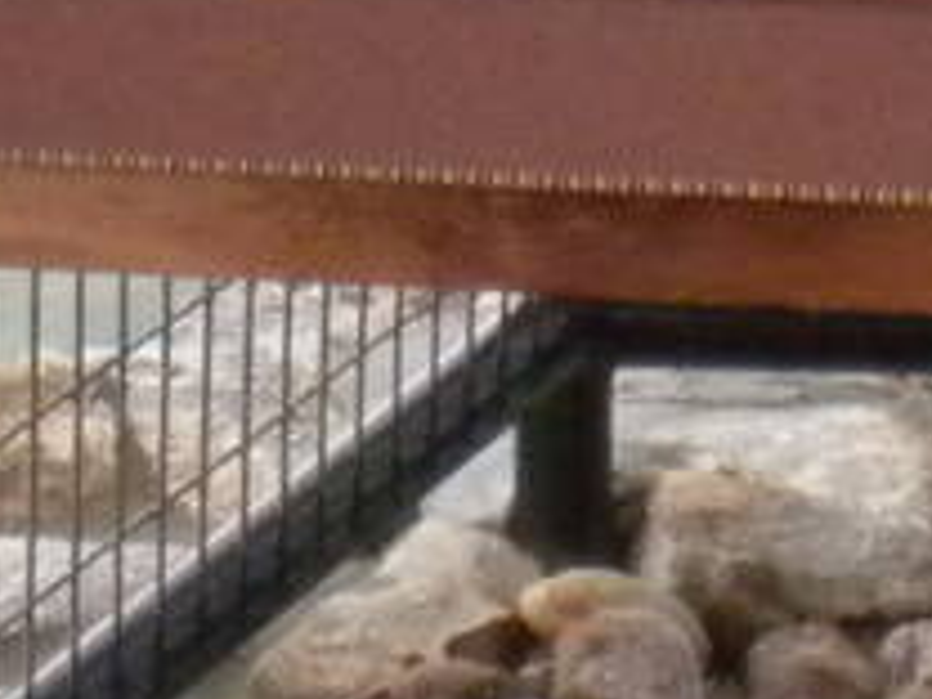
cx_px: 748
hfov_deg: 7.0
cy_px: -1107
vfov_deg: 5.1
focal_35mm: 284
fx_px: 7646
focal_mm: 6.6
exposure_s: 1/1114
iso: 400
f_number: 3.5
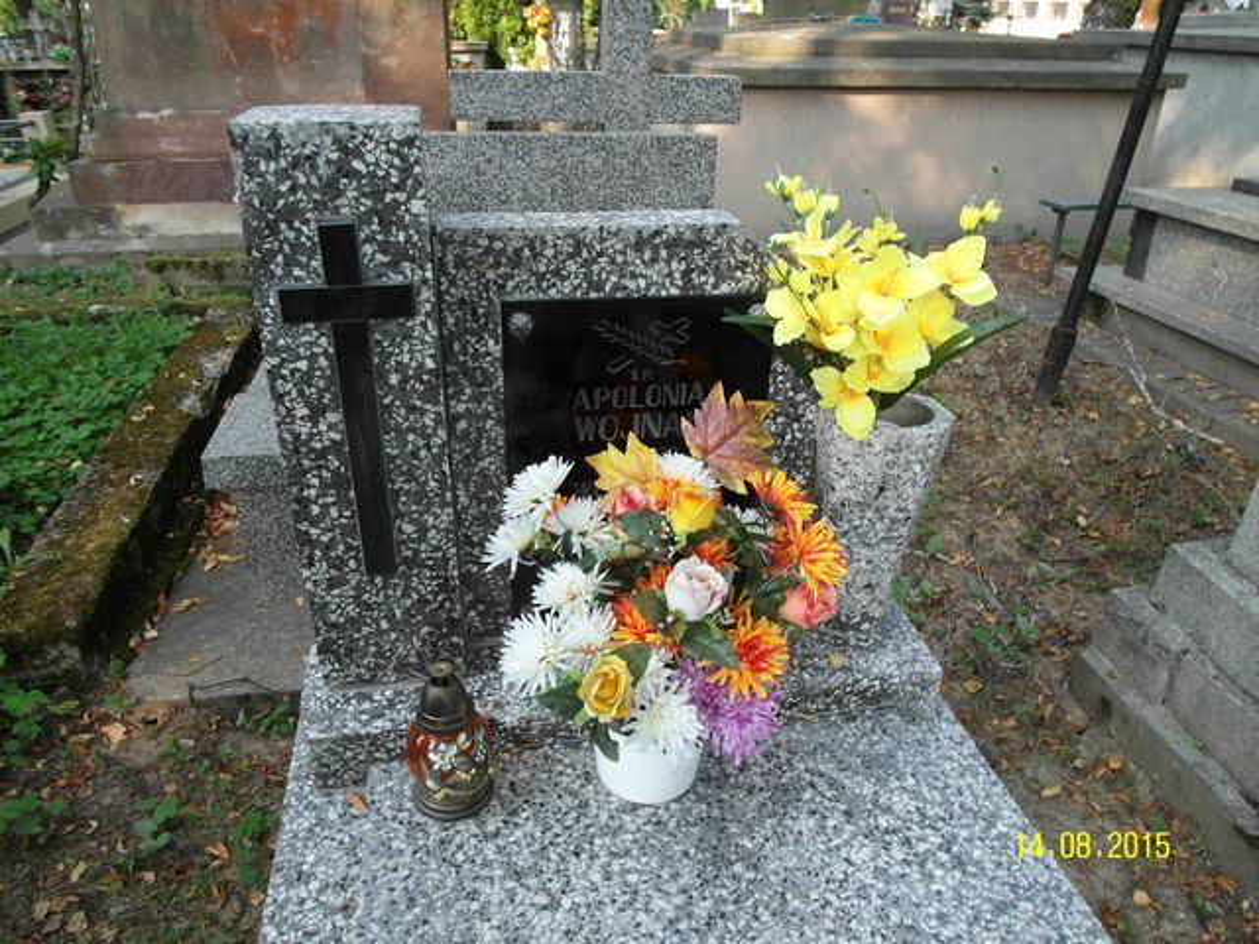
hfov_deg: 71.6
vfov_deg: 56.8
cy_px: 472
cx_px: 630
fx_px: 873
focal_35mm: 24
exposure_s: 1/90
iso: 80
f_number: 3.4
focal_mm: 5.2
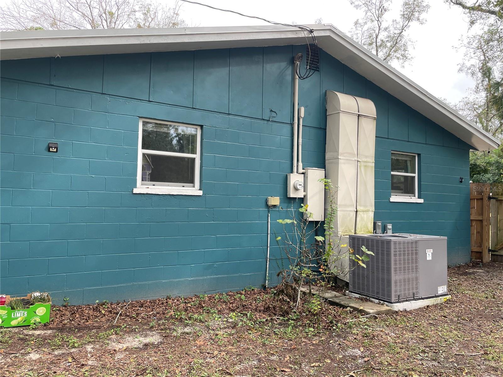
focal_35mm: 26
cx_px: 252
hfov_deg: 67.3
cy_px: 188
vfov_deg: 53.1
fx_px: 378
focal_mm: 4.2
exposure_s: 1/355
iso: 32
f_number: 1.6
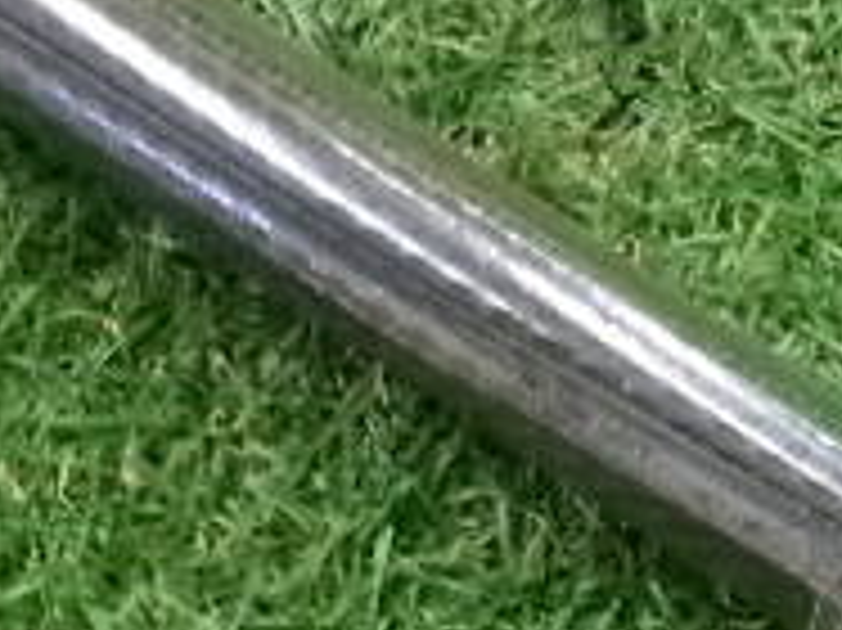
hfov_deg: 19.9
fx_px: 2334
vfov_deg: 15.3
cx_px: 815
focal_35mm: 96
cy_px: 522
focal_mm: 5.1
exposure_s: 1/34
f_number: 3.9
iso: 800
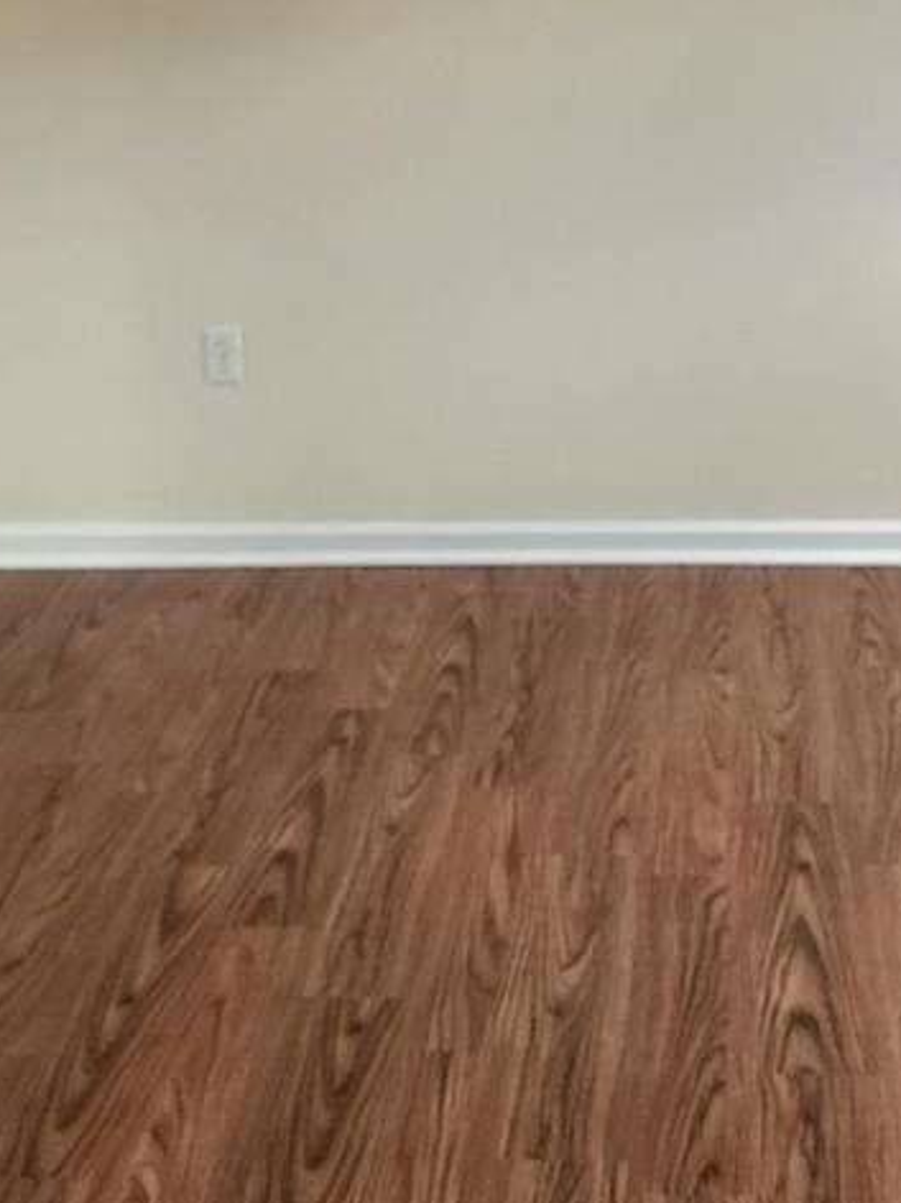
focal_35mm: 75
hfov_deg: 19.6
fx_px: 2604
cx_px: 572
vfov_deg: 25.6
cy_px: 281
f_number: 1.8
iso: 125
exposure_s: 1/120
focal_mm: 6.4
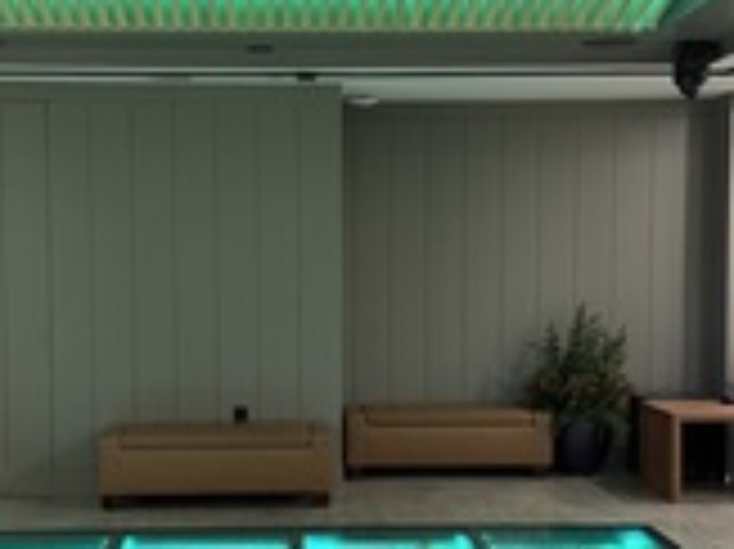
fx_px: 1250
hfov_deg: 32.7
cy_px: 320
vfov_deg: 24.8
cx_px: 306
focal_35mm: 59
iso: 320
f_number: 1.78
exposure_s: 1/60
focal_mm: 6.76
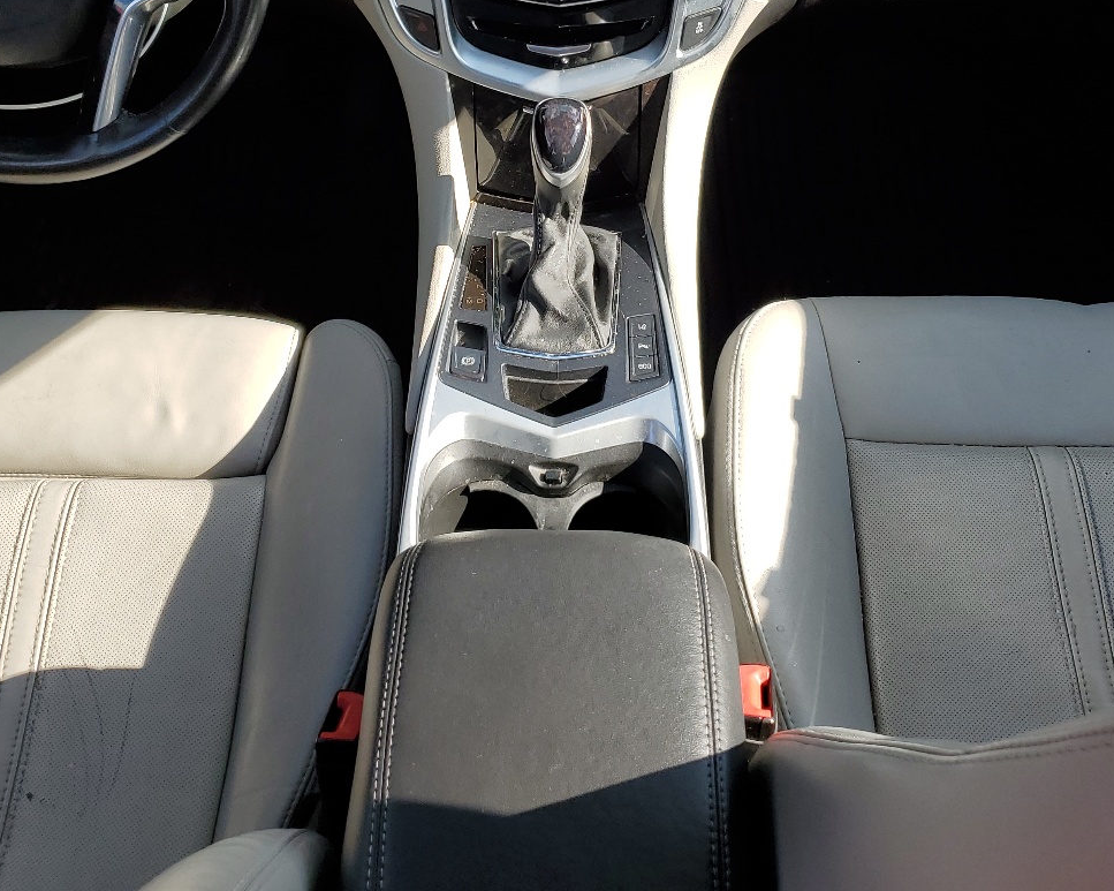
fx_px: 1384
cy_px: 209
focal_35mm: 42
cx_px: 521
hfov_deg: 43.8
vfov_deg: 34.8
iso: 50
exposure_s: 1/833
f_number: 1.5
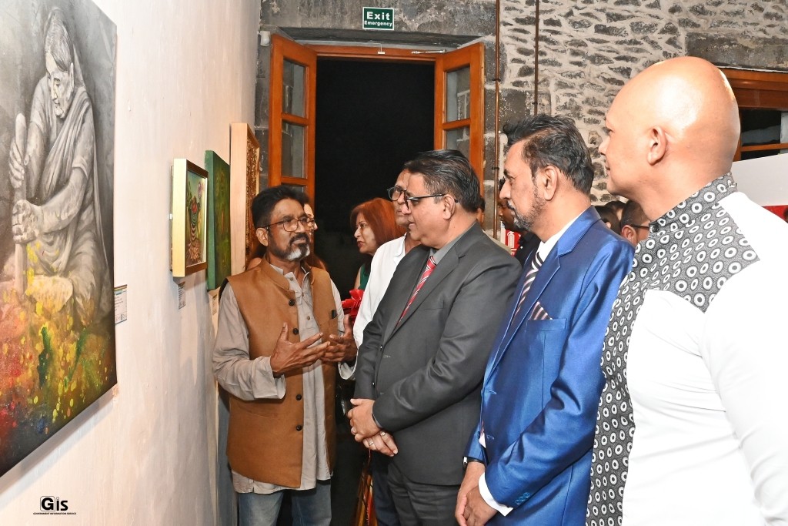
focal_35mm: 27
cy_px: 263
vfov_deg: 47.9
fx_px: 591
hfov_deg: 67.4
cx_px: 394
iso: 6400
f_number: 14
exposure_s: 1/160
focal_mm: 18
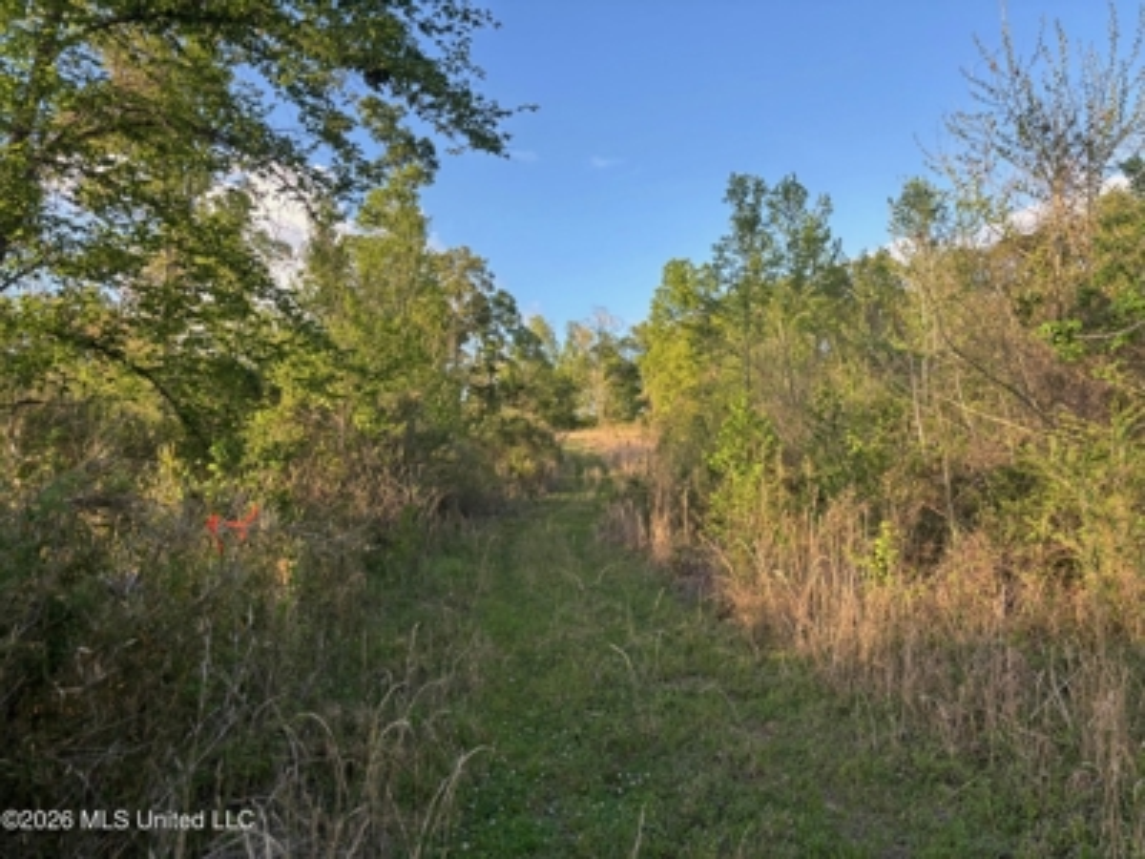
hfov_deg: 67.3
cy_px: 430
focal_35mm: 26
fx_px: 860
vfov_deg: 53.1
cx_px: 572
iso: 50
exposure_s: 1/758
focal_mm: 5.96
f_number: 1.6
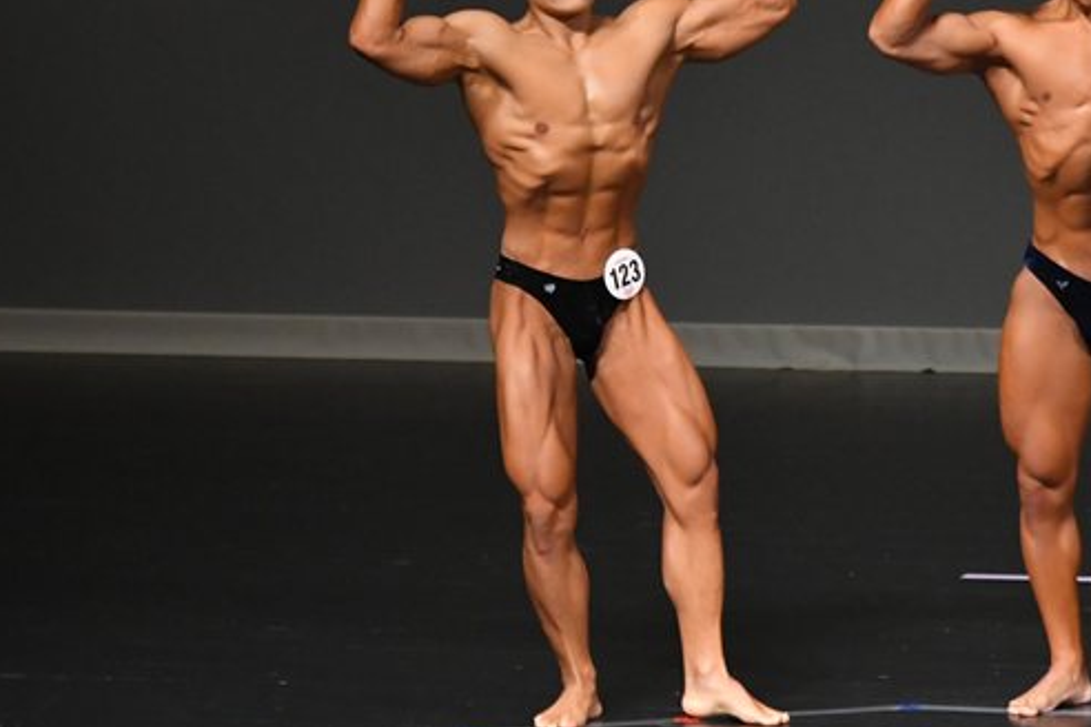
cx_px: 762
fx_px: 15030
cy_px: 286
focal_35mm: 496
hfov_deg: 4.2
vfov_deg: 2.8
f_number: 5.6
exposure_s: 1/400
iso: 5000
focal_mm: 210
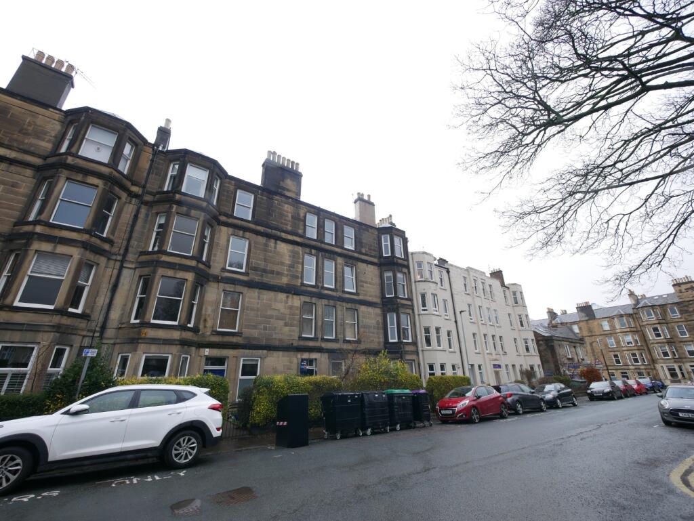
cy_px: 260
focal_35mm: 14
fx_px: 281
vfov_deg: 85.7
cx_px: 347
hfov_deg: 102.0
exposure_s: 1/125
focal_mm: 7
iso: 200
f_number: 4
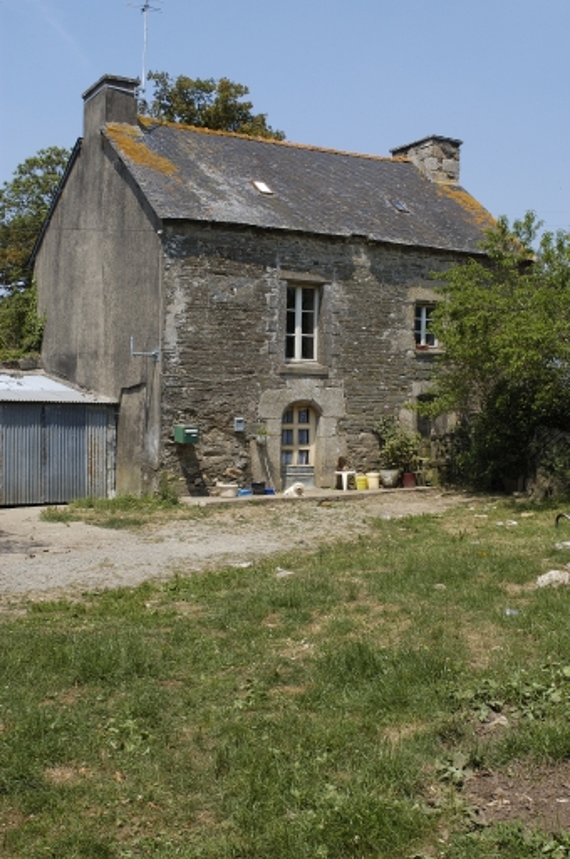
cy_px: 430
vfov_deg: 46.5
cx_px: 285
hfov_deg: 31.8
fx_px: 1000
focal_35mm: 42
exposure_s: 1/160
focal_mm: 28
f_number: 13
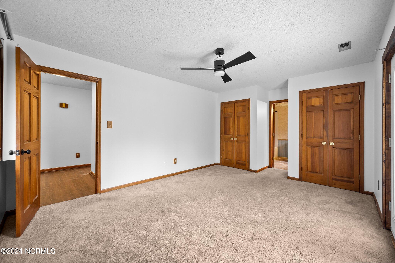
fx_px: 154
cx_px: 198
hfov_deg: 104.3
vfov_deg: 81.2
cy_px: 132
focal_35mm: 14
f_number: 7.1
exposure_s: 1/8
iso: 640
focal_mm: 14
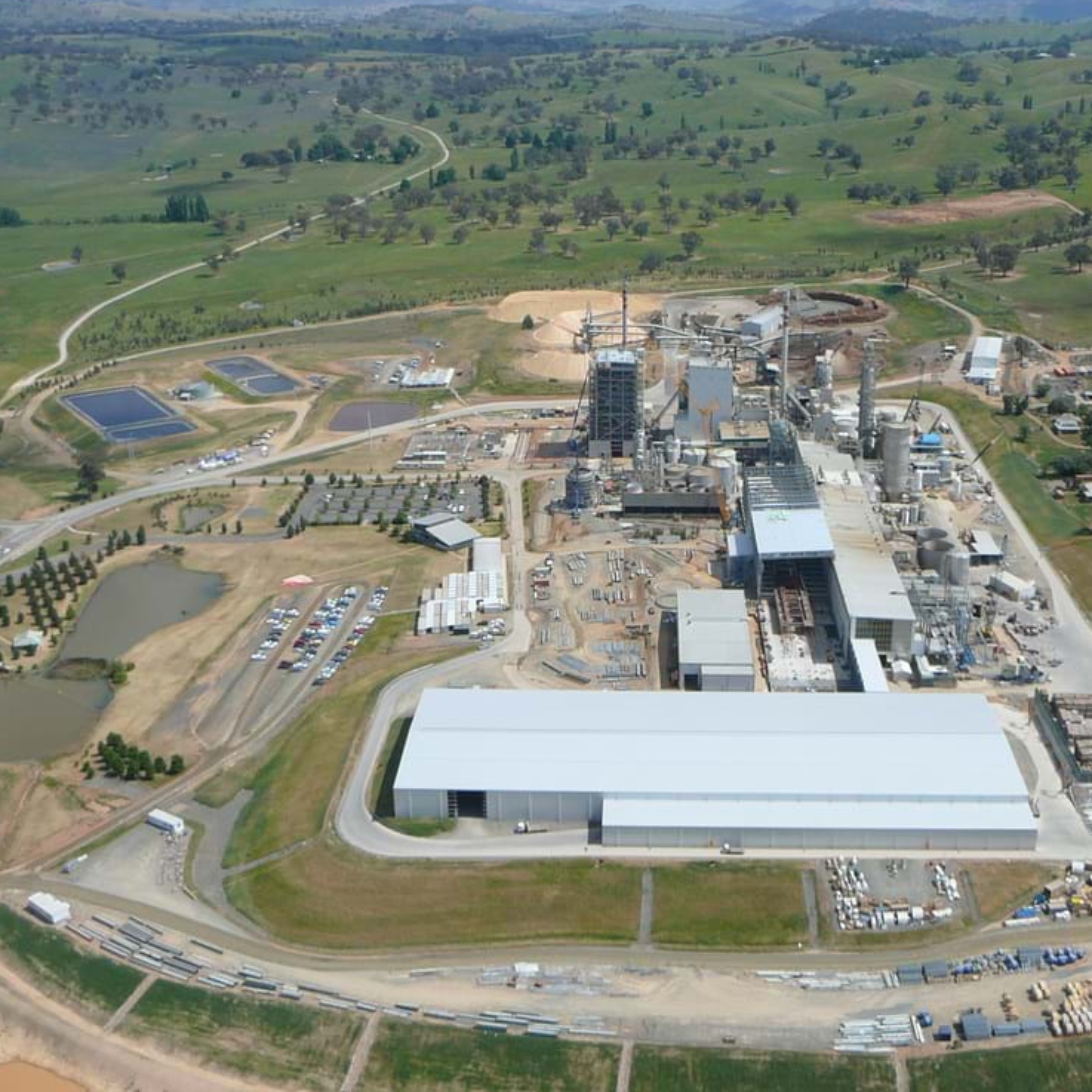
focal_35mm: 42
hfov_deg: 39.9
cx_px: 631
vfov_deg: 40.0
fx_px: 1499
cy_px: 538
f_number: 5
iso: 80
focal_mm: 5.2
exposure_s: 1/640
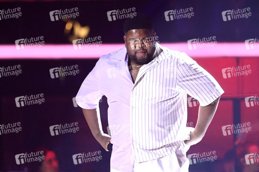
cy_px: 86
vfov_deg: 2.7
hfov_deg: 4.1
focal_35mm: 500
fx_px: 3594
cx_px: 130
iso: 16000
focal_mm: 500
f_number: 5.6
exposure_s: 1/250
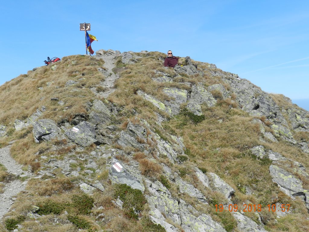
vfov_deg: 24.4
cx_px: 154
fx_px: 536
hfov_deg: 32.2
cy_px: 116
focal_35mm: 60
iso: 160
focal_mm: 10.7
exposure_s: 1/1000
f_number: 4.6
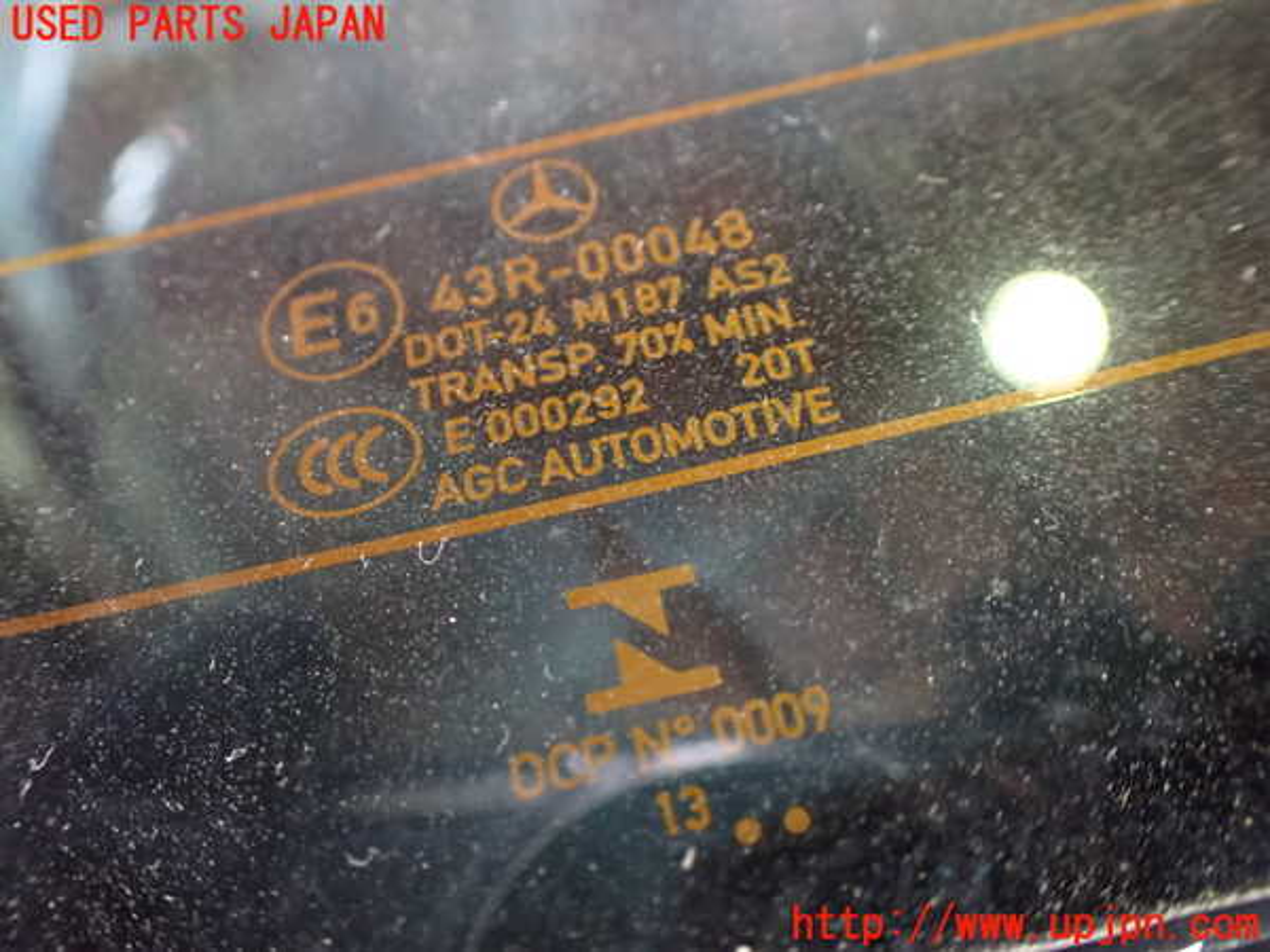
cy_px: 476
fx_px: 1101
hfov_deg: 60.0
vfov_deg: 46.8
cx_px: 635
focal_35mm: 30
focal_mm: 5.4
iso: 1250
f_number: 2.3
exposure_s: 1/30
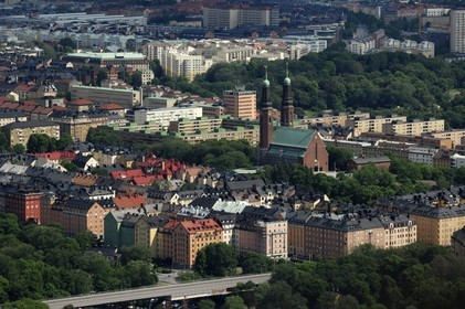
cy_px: 154
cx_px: 232
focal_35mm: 202
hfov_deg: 10.2
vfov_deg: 6.8
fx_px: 2614
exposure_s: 1/1250
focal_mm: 135
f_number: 4
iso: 100
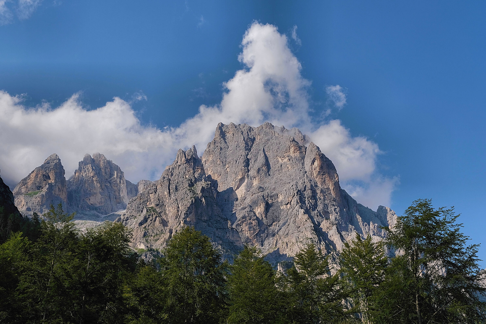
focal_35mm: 46
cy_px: 162
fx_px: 621
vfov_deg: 29.2
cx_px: 243
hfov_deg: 42.7
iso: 200
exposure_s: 1/450
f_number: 8
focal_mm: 30.8
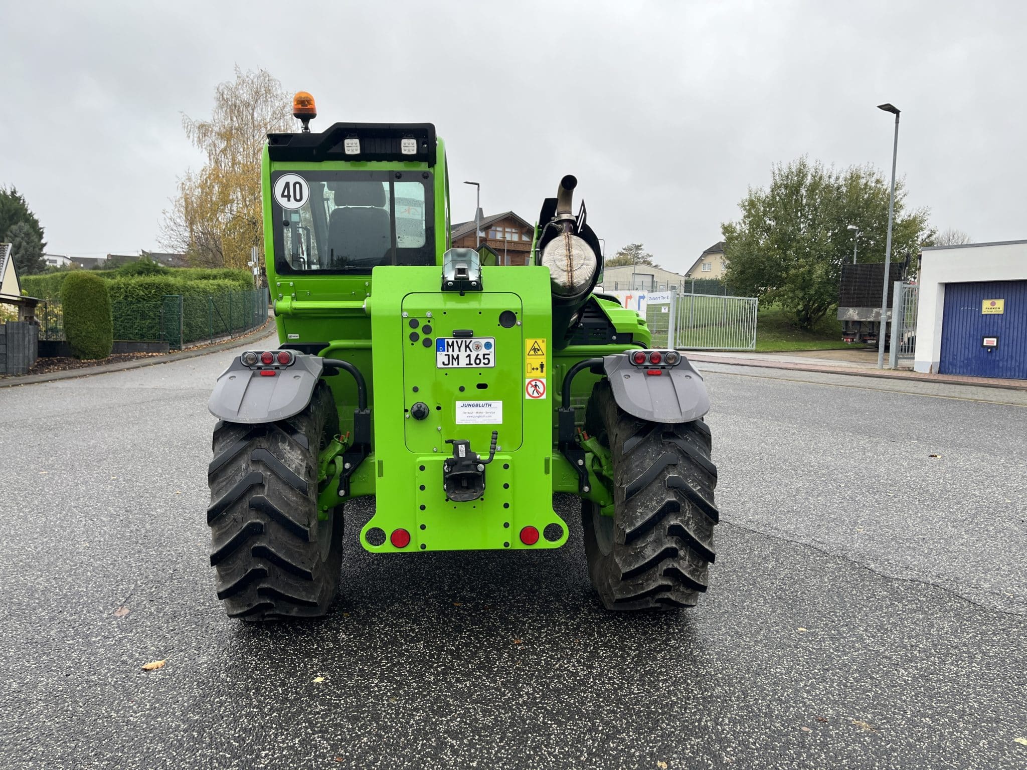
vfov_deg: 53.1
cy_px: 385
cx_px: 514
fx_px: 771
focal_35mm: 26
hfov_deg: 67.3
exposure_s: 1/406
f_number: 1.6
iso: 50
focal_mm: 5.1
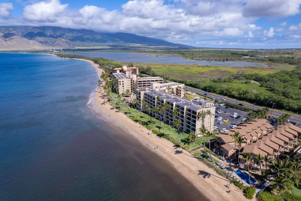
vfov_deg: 57.2
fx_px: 184
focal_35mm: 22
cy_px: 100
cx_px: 150
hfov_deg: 78.6
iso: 150
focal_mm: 8.38
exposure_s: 1/160
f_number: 2.8
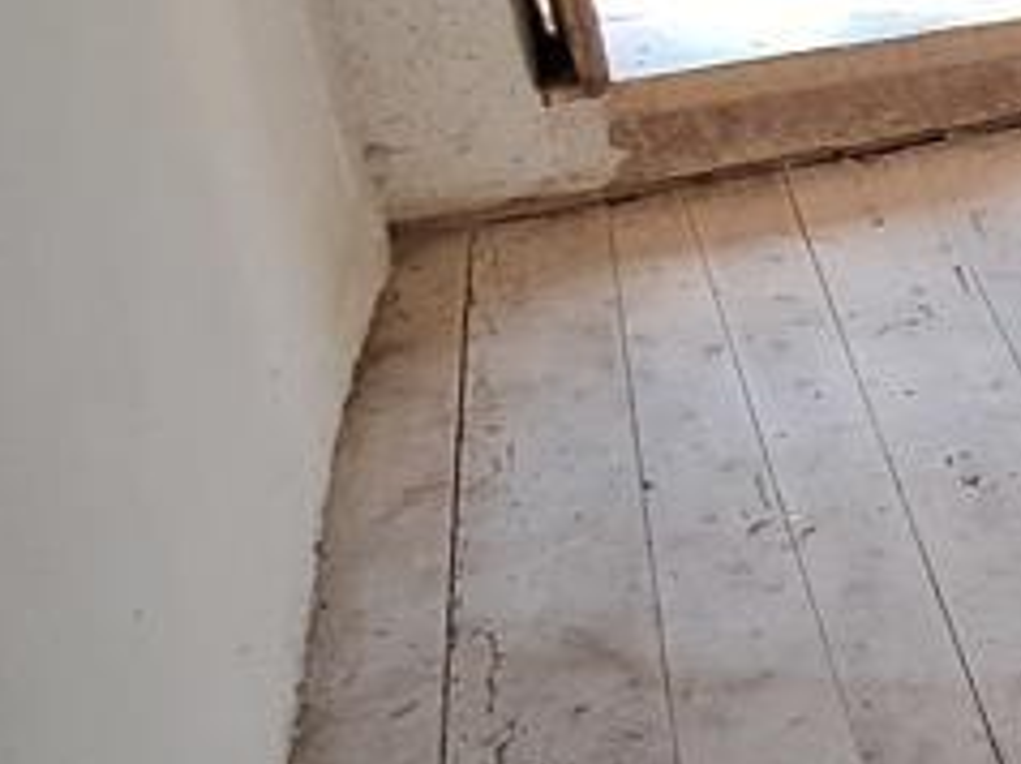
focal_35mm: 56
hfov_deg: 20.4
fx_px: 1650
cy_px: 129
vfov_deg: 25.5
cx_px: 1948
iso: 125
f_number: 2.2
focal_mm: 1.74
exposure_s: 1/40
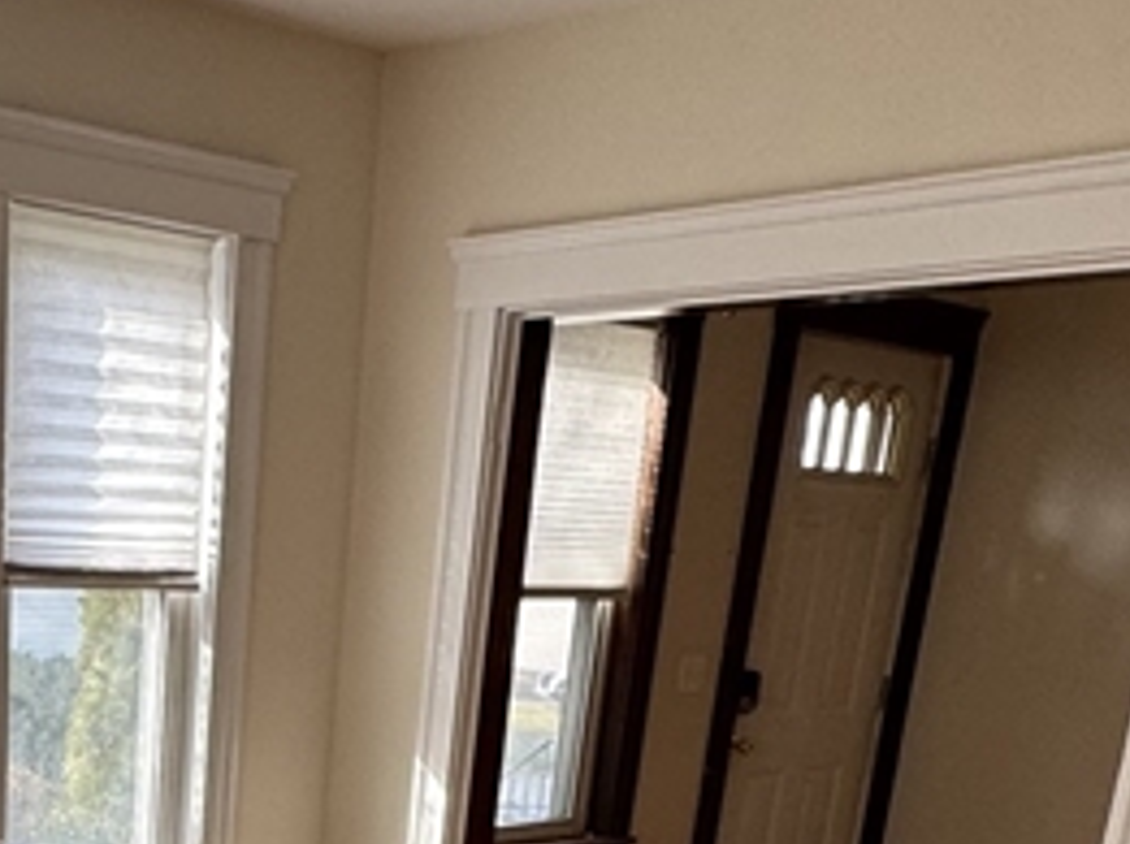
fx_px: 1793
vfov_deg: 22.7
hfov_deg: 33.1
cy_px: 1182
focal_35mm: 55
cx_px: 108
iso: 100
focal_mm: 2.22
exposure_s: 1/99
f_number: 2.2
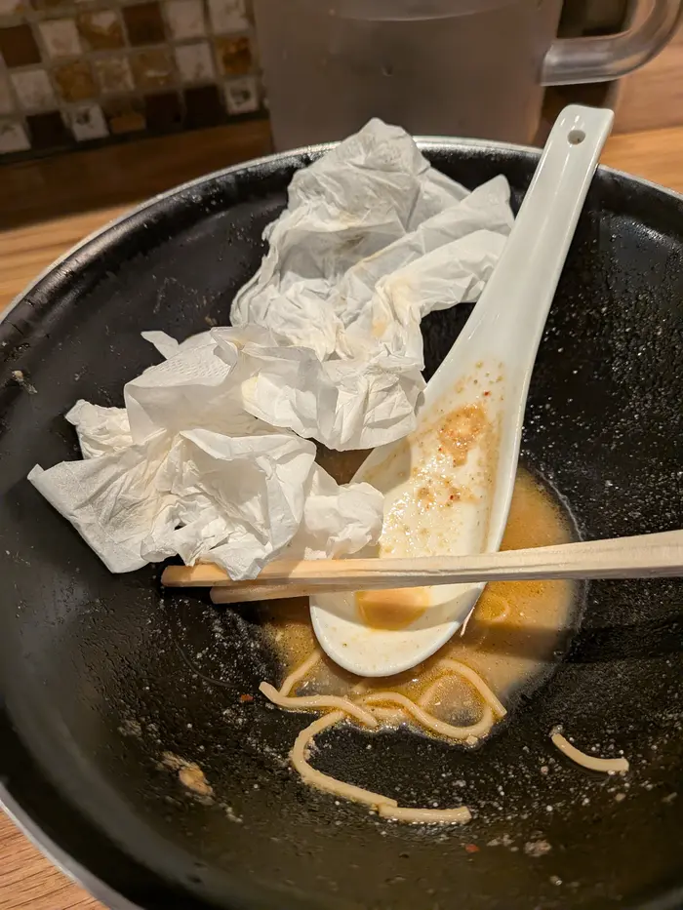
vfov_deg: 71.6
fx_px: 631
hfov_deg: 56.8
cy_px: 455
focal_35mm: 24
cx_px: 342
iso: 60
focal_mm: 4.53
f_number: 1.7
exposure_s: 1/100
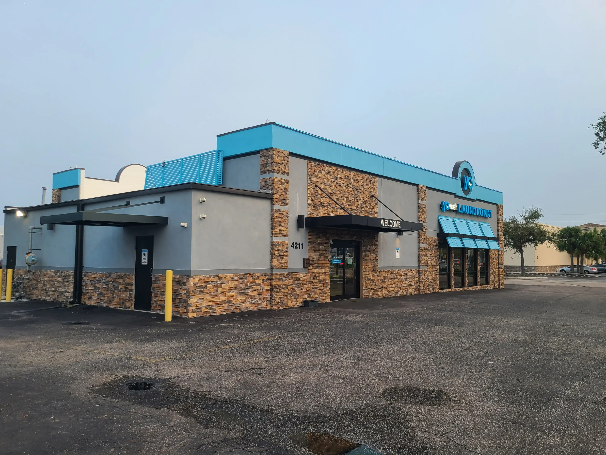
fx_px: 455
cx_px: 303
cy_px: 228
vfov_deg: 53.1
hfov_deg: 67.3
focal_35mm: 26
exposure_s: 1/233
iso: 40
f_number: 1.8
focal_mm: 5.4
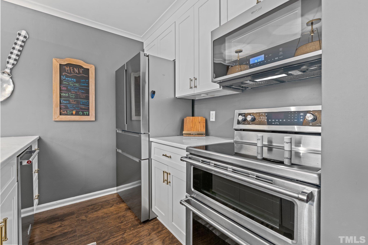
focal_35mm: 16
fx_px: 164
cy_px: 122
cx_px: 184
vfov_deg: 73.7
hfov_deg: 96.7
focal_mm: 16
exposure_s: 1/1.25
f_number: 6.3
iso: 400
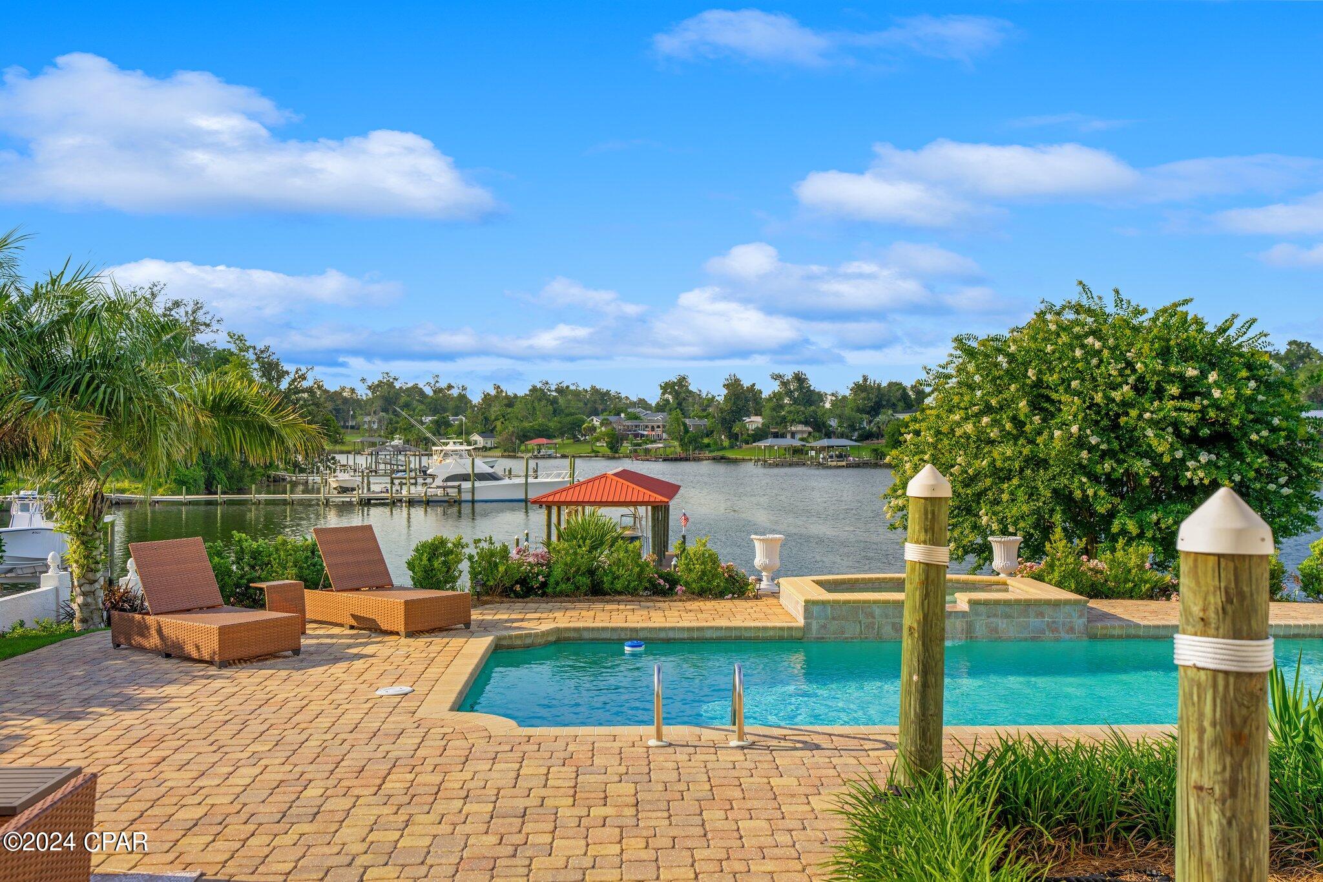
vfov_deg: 37.8
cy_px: 441
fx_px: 1286
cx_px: 662
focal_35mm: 35
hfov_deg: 54.4
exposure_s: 1/125
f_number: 4.5
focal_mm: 35
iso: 100
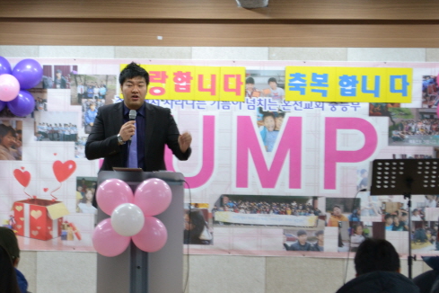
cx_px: 140
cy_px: 130
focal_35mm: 125
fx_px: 1521
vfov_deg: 11.0
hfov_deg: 16.4
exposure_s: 1/15
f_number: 5.6
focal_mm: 55
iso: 800
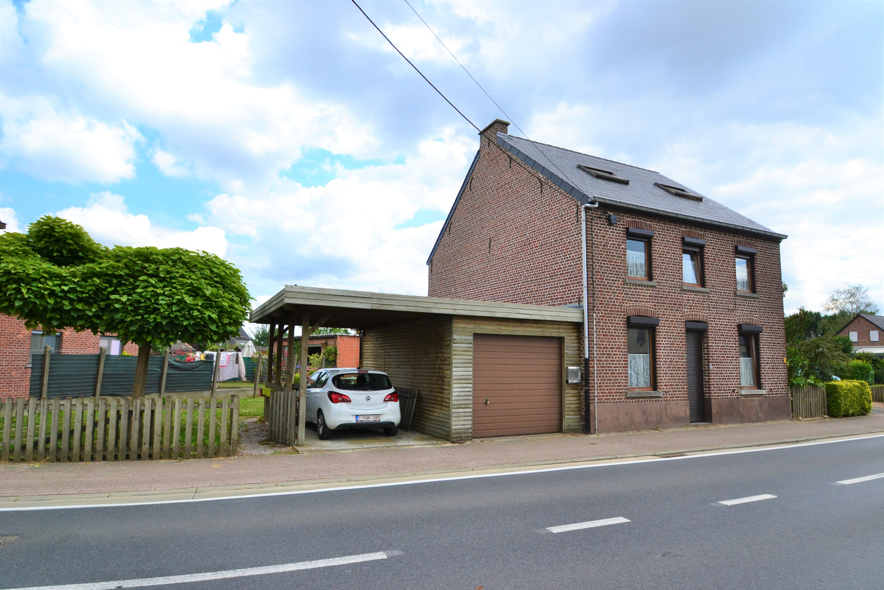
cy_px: 295
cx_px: 442
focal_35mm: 20
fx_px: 479
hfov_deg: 85.4
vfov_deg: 63.2
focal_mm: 13
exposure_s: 1/400
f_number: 11
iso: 400
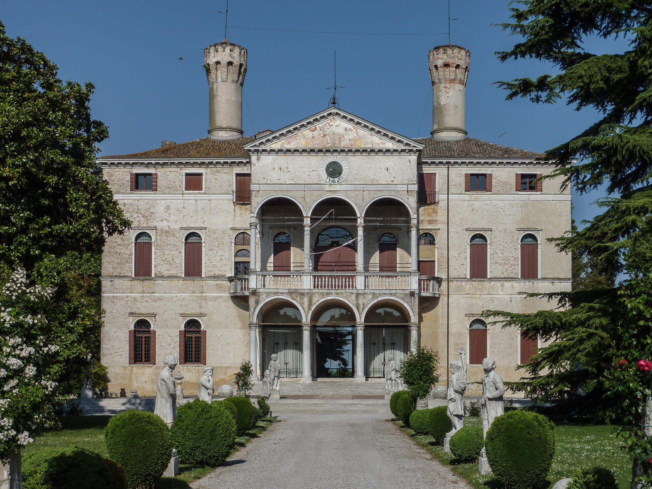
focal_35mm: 59
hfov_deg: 32.7
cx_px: 326
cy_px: 244
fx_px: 1111
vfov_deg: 24.8
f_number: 5.6
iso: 80
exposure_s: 1/800
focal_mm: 9.7
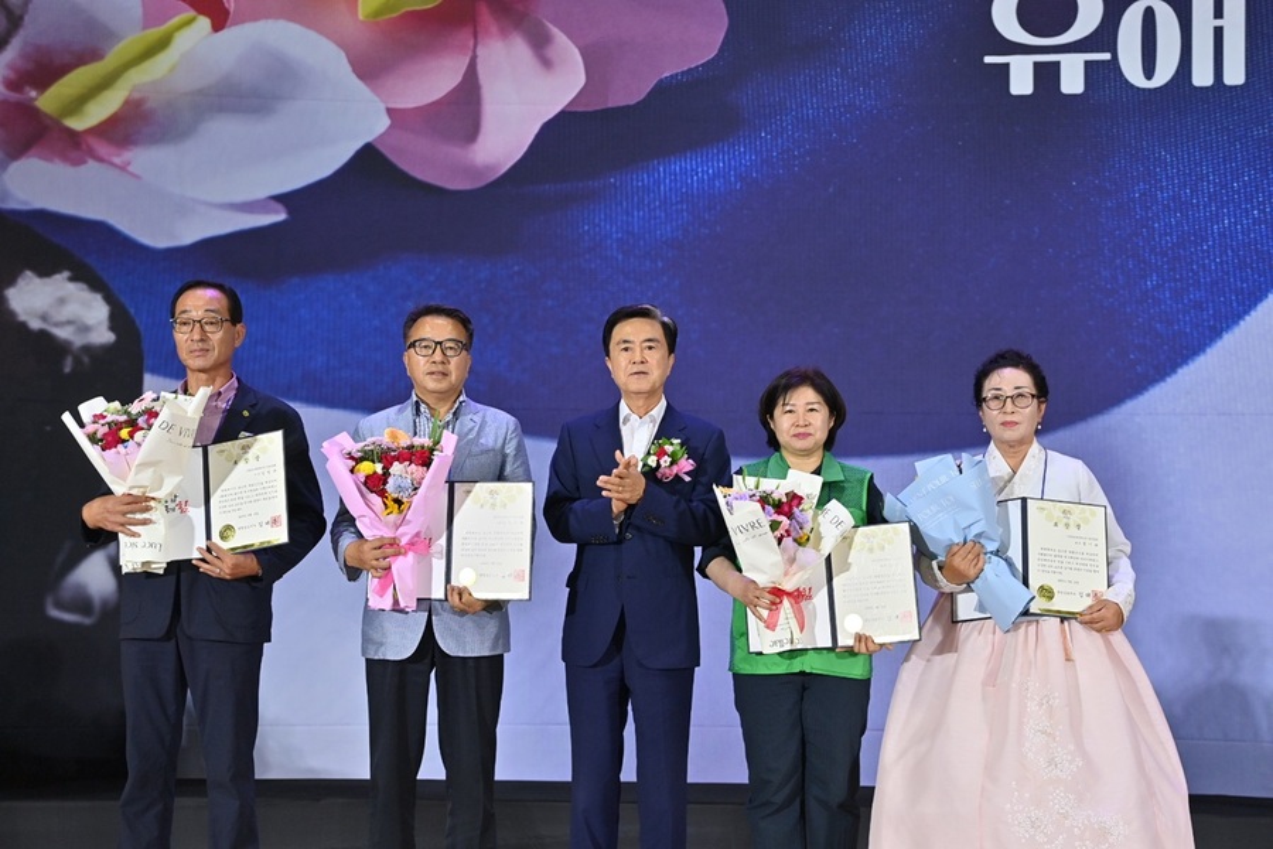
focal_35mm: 60
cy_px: 424
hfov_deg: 33.4
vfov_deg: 22.6
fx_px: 2122
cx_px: 636
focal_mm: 60
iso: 640
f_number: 5.6
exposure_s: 1/250
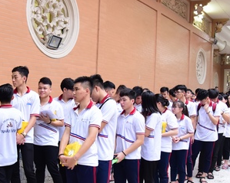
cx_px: 80
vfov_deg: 30.8
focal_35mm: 49
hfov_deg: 37.7
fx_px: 333
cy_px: 96
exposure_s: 1/40
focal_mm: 24
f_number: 4
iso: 2000
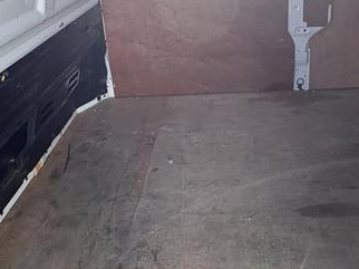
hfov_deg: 47.7
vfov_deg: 35.4
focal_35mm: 39
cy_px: 47
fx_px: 404
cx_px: 212
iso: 64
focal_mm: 2.22
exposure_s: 1/293
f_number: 2.2
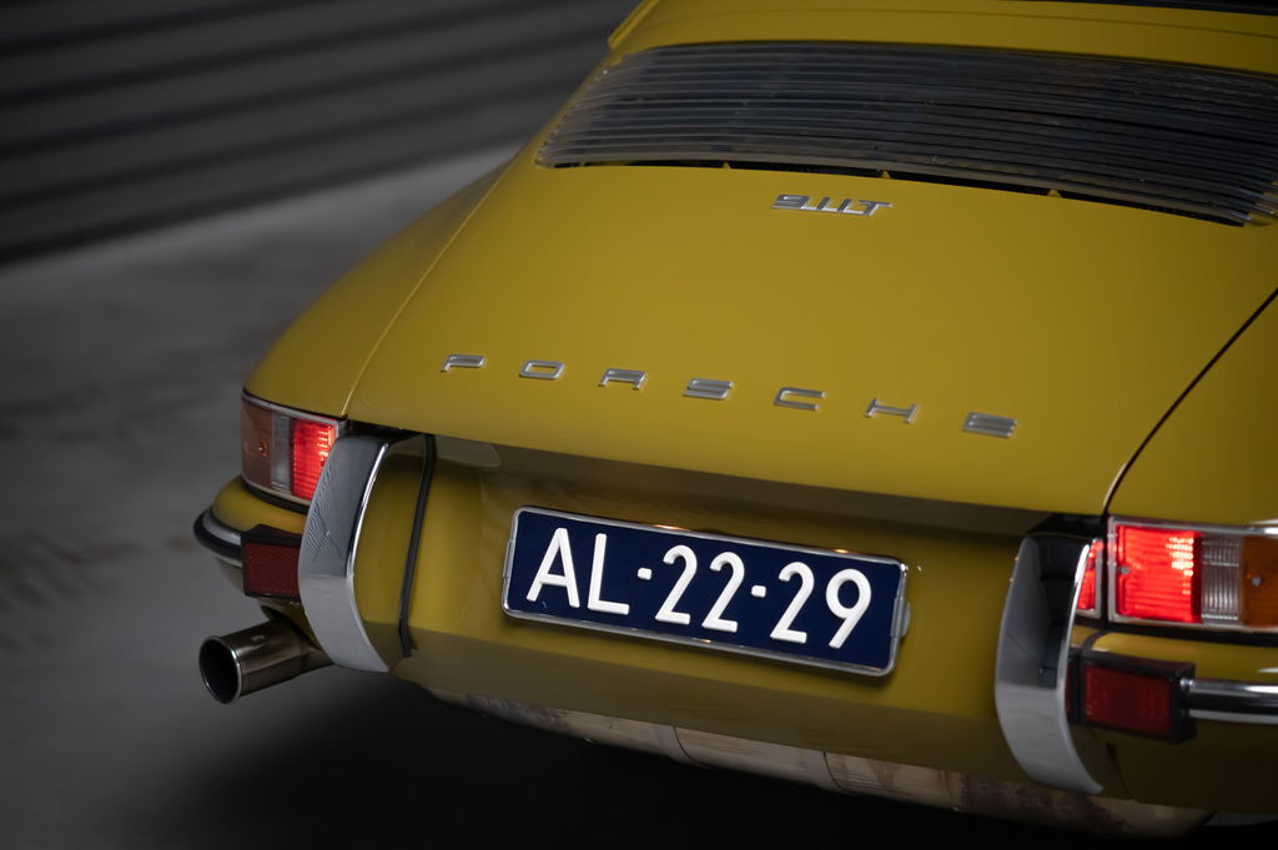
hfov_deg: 58.8
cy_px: 425
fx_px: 1135
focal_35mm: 32
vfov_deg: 41.1
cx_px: 639
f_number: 2.8
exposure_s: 1/8000
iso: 800
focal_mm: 32
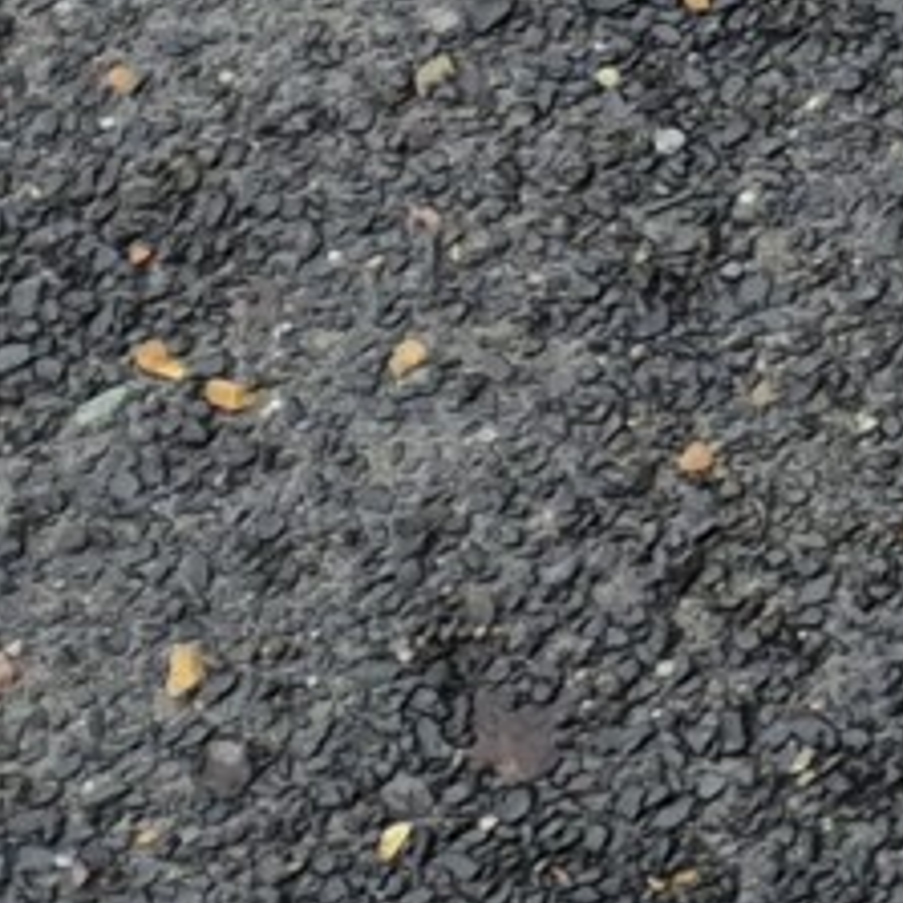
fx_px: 5371
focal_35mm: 182
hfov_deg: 6.7
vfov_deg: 8.9
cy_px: -1069
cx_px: 4033
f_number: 1.8
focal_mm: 5.4
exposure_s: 1/244
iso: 25
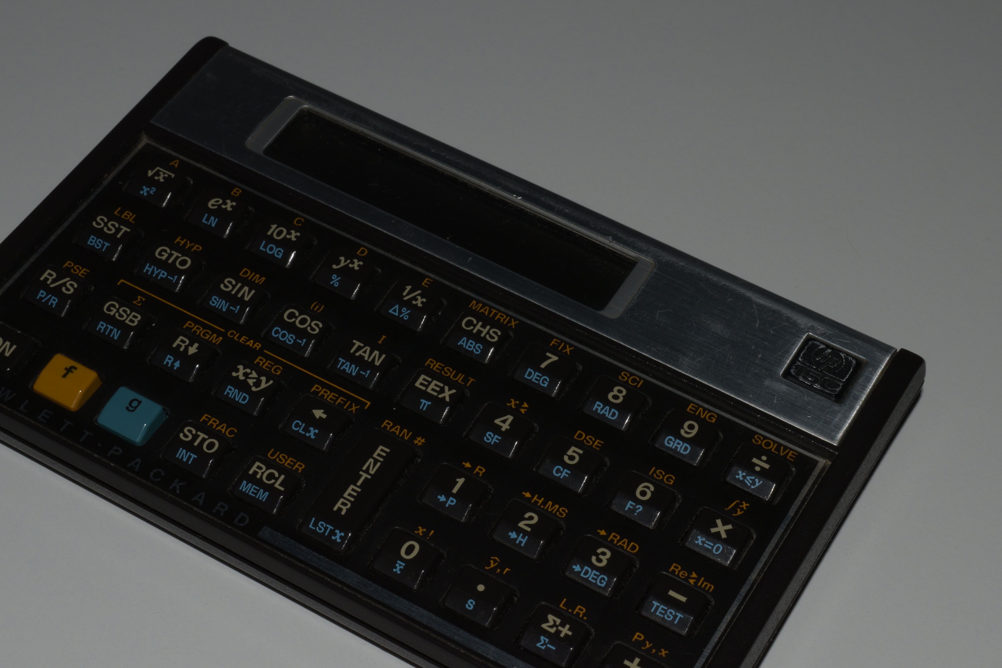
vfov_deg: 18.4
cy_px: 394
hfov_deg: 27.3
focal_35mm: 74
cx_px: 440
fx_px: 2059
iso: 100
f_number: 29
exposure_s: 1/200
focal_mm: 40
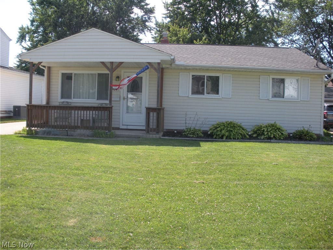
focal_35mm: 36
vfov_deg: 39.7
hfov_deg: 51.4
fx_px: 346
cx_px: 166
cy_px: 125
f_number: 3.5
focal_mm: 6.3
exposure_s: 1/323
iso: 64
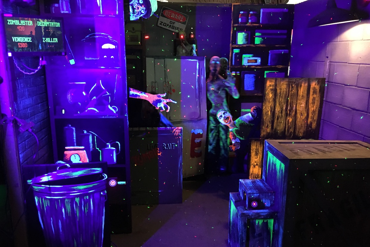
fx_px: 319
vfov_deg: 42.3
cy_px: 131
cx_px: 186
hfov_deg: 60.3
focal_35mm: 31
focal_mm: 4.15
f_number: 2.2
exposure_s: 1/15
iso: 500
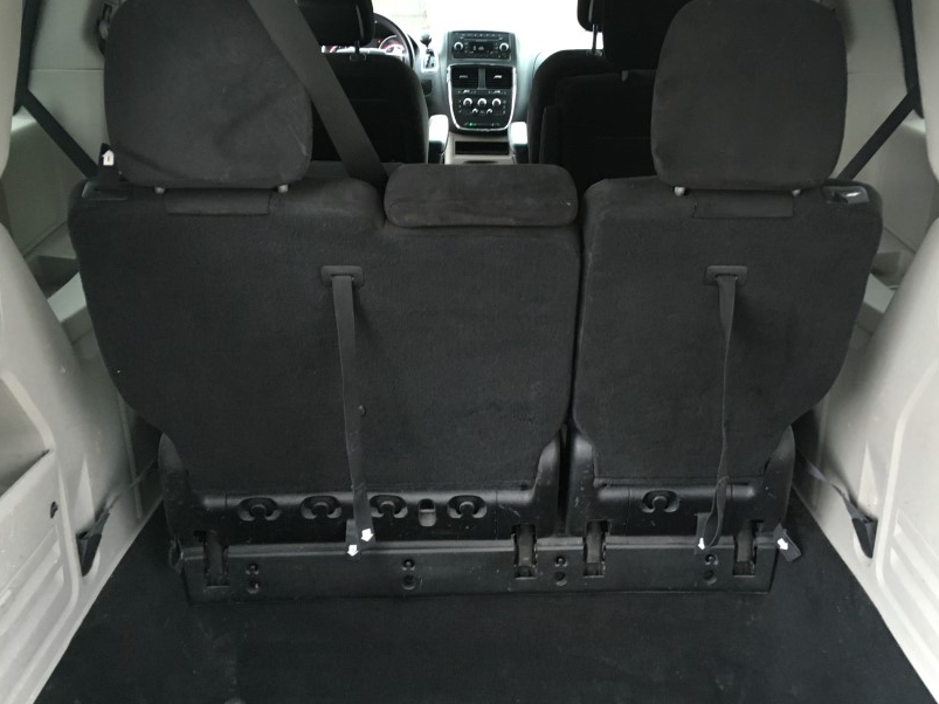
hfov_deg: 50.0
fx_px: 1004
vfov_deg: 38.7
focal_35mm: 37
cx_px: 530
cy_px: 339
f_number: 2.2
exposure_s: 1/30
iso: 125
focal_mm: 4.15
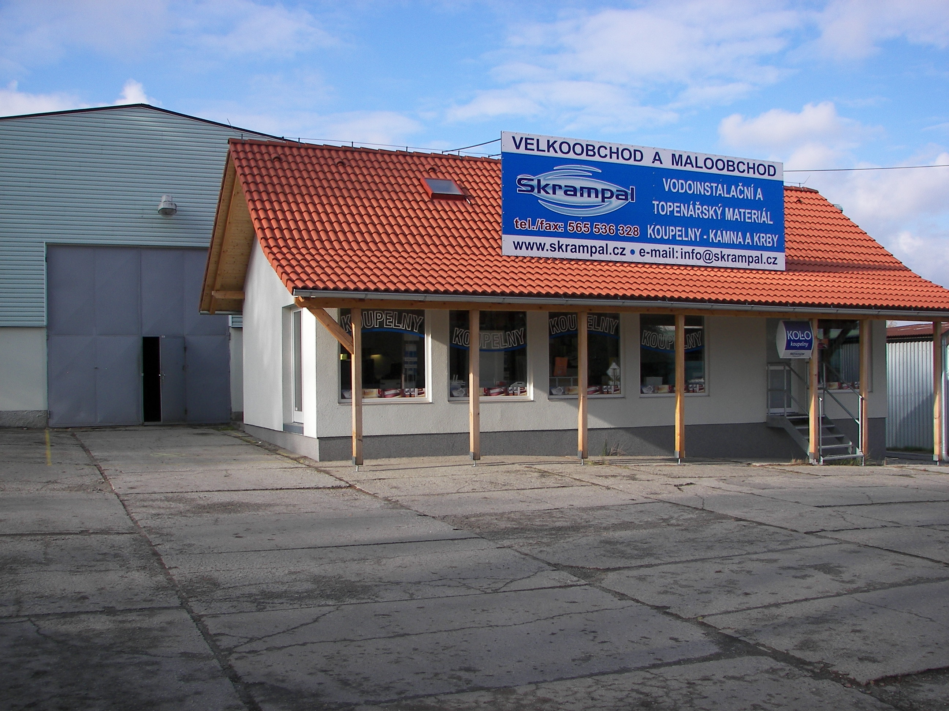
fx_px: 987
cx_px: 474
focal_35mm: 36
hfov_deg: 51.4
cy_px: 356
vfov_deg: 39.7
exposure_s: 1/500
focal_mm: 6
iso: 50
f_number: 2.8
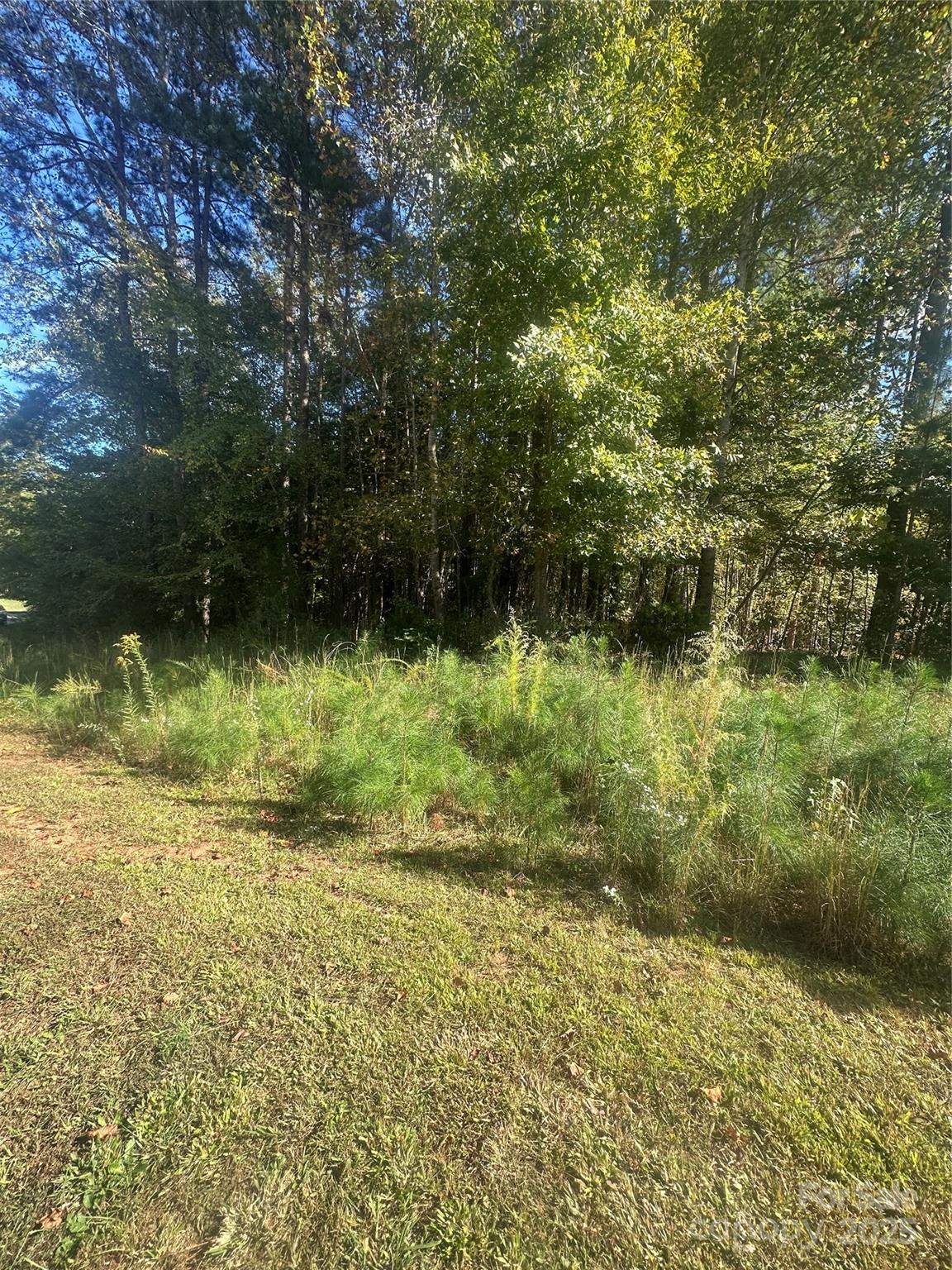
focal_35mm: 14
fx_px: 513
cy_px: 635
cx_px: 476
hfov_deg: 85.7
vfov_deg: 102.1
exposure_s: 1/397
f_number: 2.2
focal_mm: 2.22
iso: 40
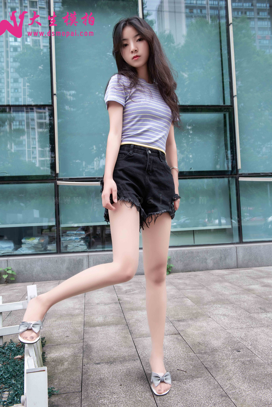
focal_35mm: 32
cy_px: 204
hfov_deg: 41.1
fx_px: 362
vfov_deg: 58.7
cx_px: 136
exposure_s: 1/100
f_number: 9
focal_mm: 32
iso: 200
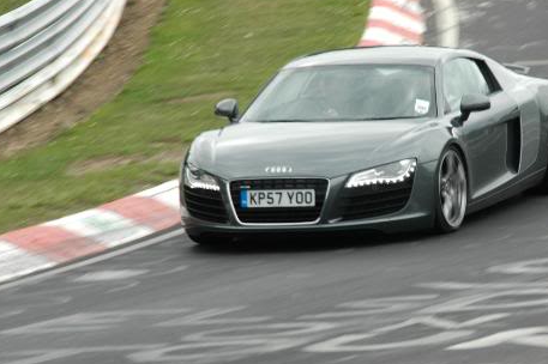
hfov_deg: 6.3
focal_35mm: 328
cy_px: 134
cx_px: 392
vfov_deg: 4.2
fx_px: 4987
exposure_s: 1/160
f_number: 9
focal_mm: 125
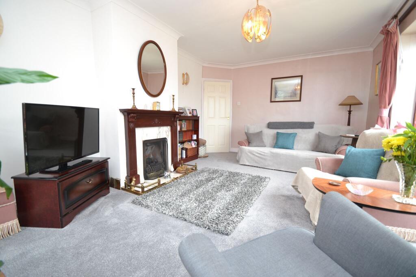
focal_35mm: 15
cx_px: 208
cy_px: 138
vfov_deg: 77.3
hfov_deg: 100.4
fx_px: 173
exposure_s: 1/60
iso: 400
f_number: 4
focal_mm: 10
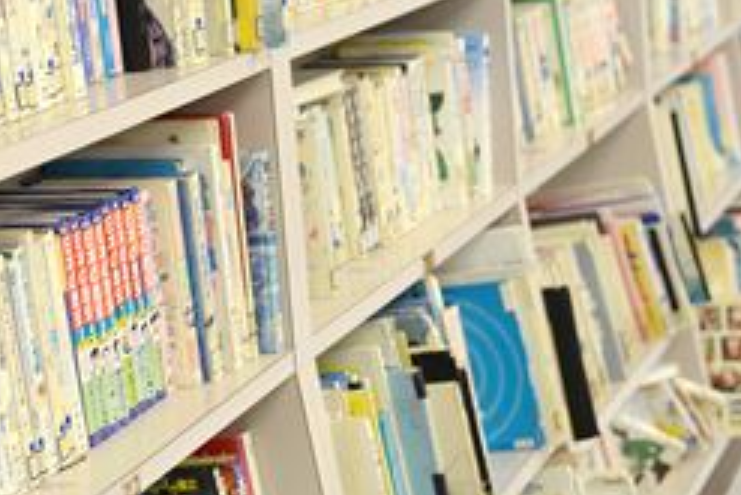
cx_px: 141
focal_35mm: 102
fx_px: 2101
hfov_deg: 19.8
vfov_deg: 13.4
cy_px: 84
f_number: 4
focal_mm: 56
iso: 800
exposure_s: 1/125
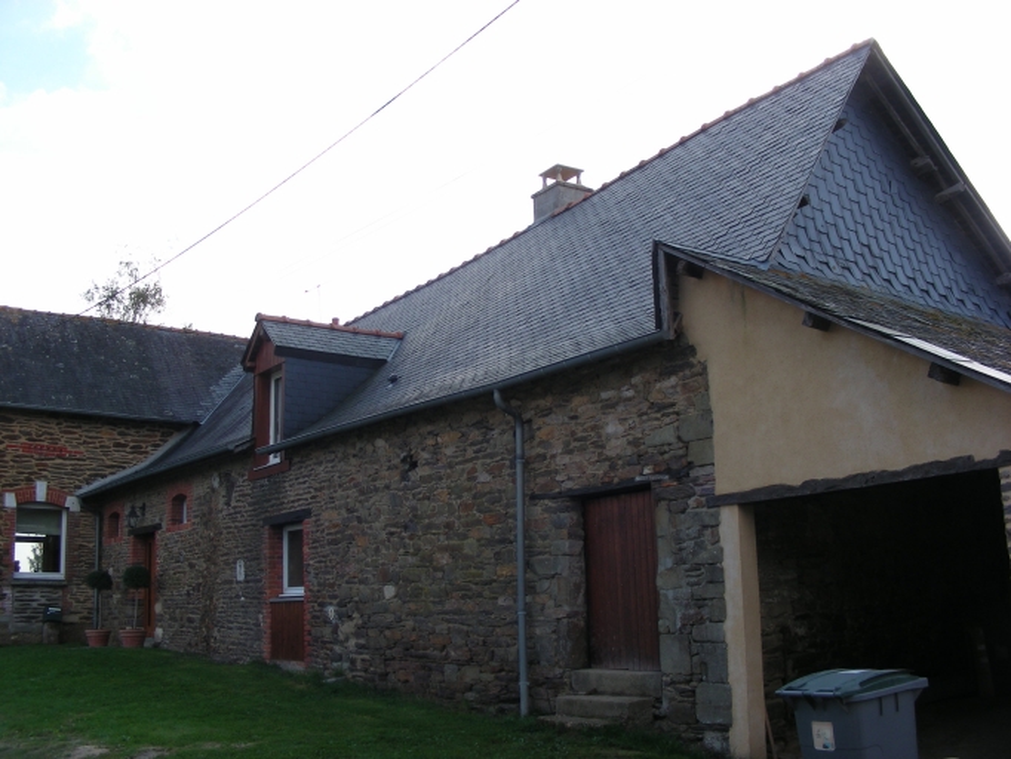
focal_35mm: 38
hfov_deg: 49.0
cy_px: 380
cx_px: 506
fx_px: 1110
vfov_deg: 37.7
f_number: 4
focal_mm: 6.3
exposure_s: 1/200
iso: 50
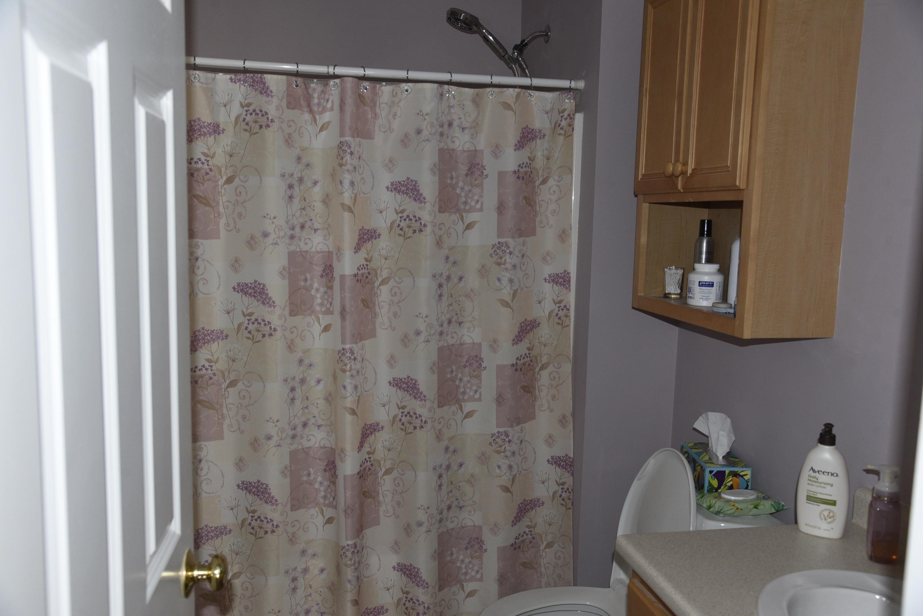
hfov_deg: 60.3
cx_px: 462
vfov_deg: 42.4
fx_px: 795
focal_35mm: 31
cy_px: 308
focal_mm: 31
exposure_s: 1/60
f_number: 5.6
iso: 1000
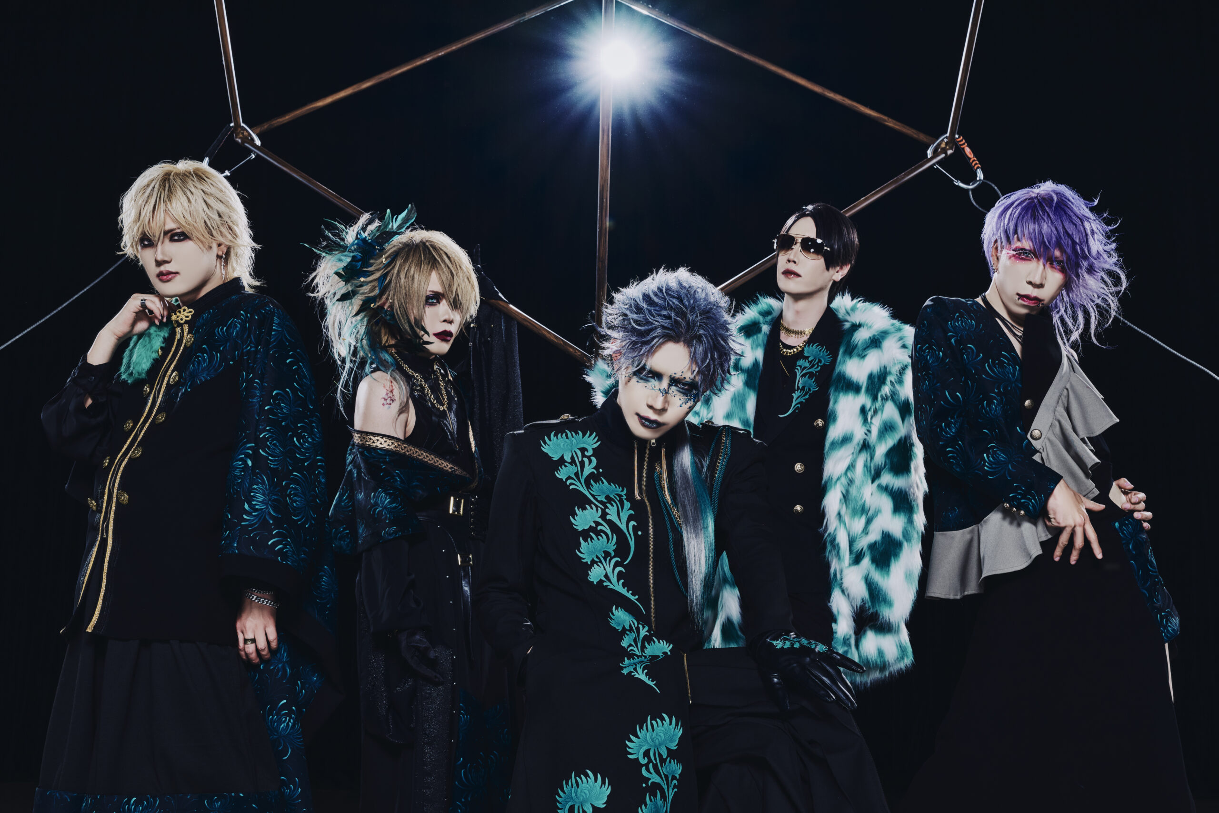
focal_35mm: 41
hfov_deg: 47.4
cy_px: 406
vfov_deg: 32.6
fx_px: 1388
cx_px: 610
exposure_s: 1/200
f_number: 7.1
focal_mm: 41
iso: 160
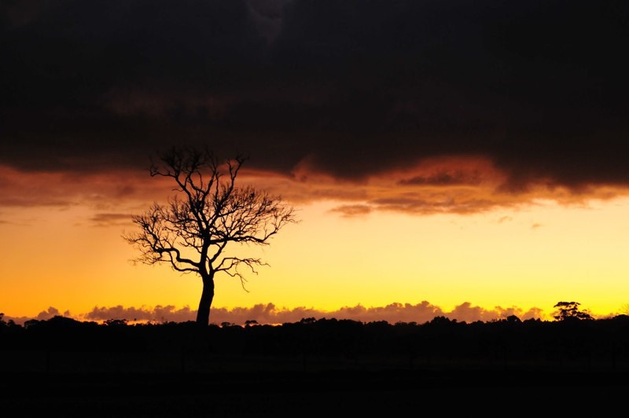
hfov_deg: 27.0
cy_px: 209
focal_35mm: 75
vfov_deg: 18.2
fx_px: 1309
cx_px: 314
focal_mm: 50
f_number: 7.1
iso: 800
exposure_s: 1/25
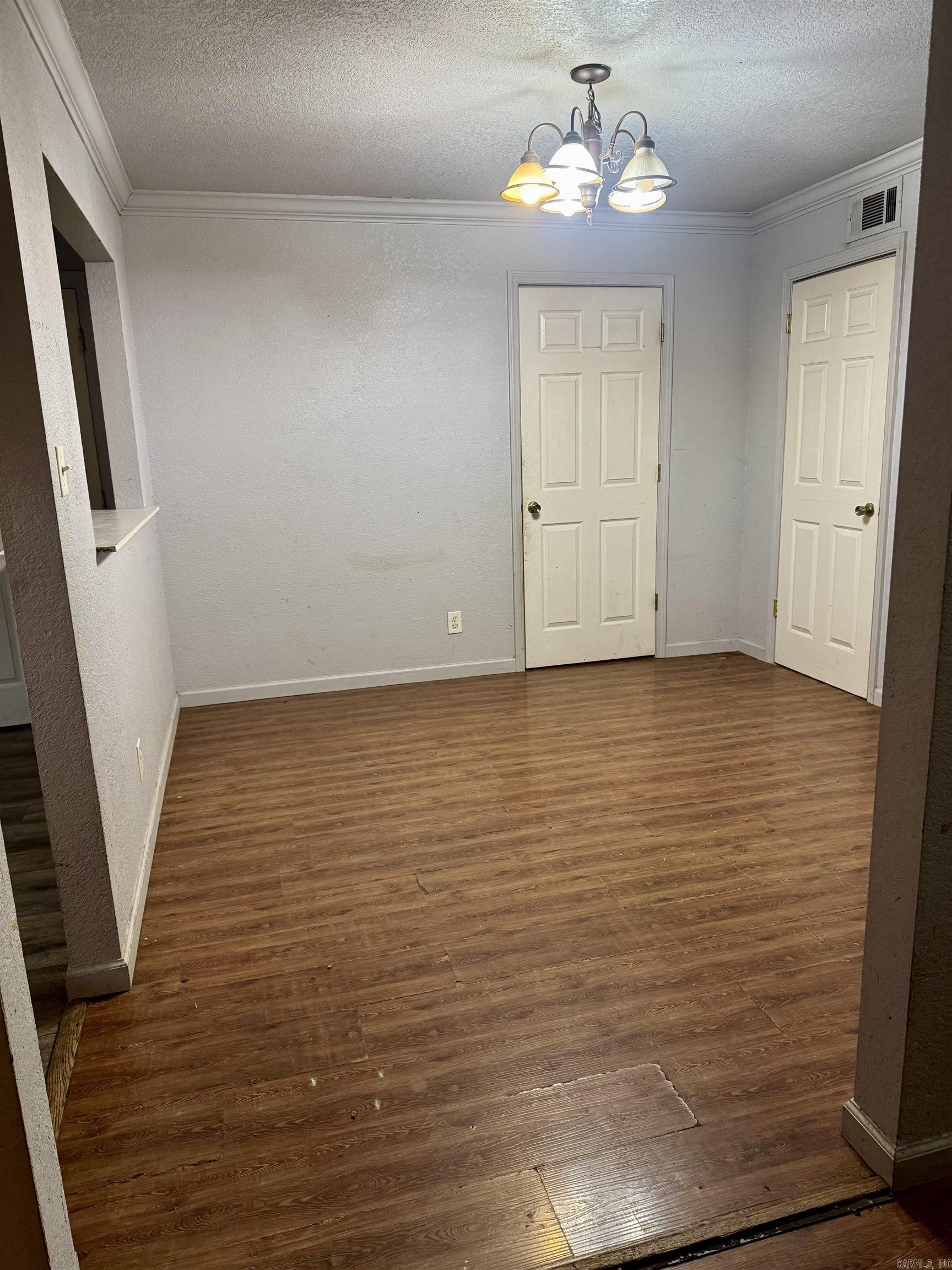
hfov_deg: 56.8
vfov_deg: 71.6
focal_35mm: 24
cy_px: 635
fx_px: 880
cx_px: 476
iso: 320
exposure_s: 1/60
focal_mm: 6.76
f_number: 1.78
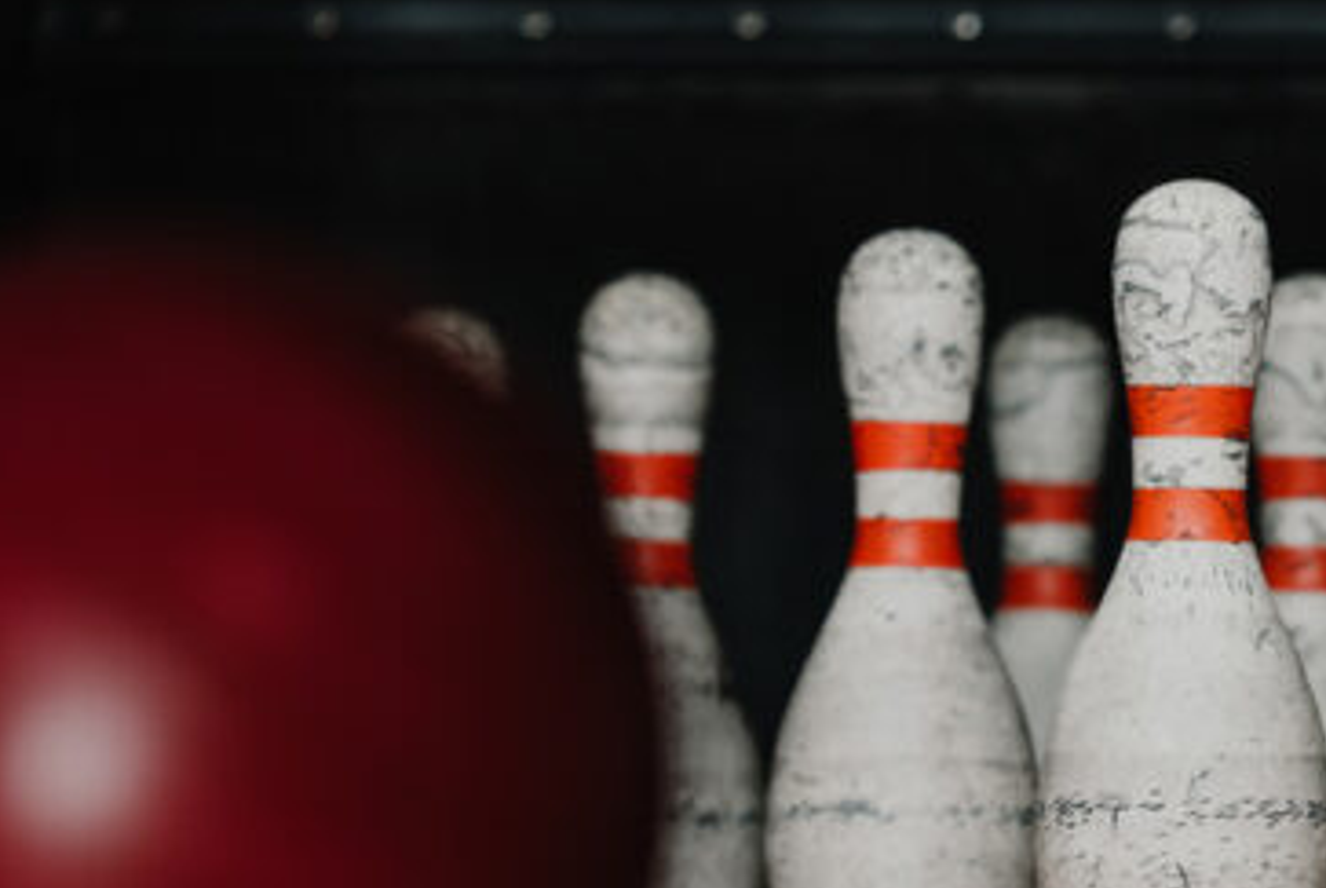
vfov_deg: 5.3
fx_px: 9514
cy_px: 890
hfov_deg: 8.0
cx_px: 1074
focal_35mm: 258
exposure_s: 1/100
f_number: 2.8
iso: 400
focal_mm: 122
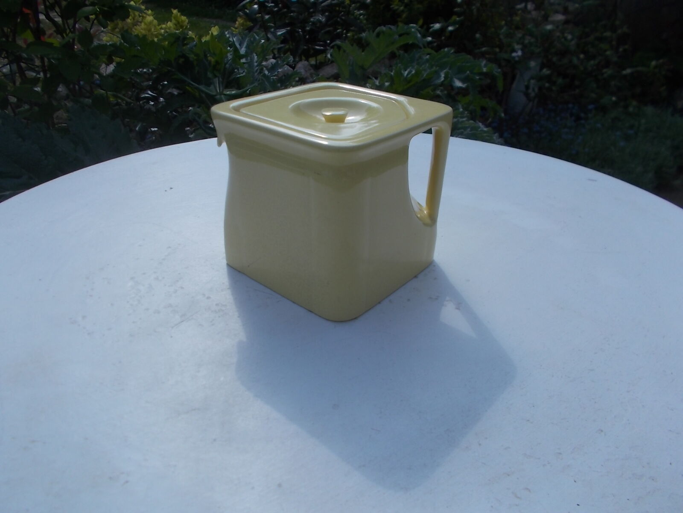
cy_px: 256
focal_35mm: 26
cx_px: 342
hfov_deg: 67.3
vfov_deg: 53.1
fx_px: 513
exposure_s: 1/250
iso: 80
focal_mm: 4.6
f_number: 8
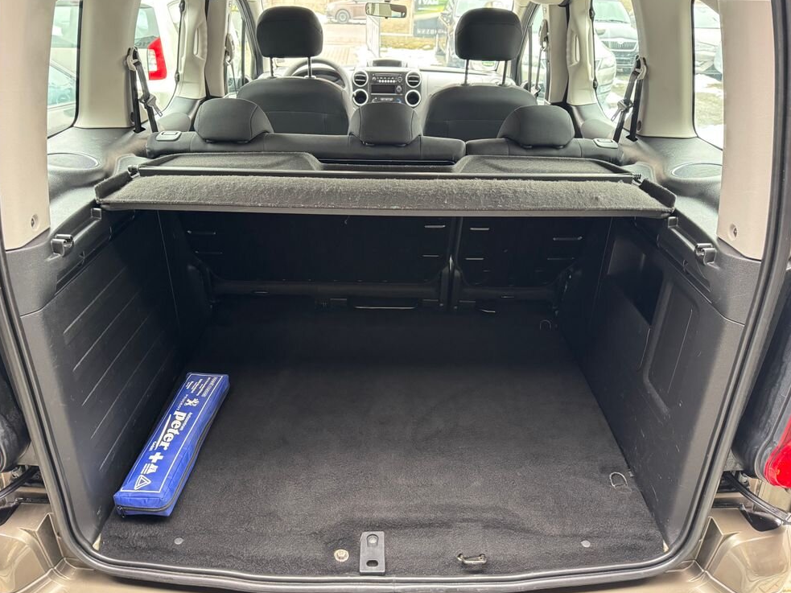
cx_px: 392
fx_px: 571
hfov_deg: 69.4
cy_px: 299
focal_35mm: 25
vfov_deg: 54.9
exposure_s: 1/54
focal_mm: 6.76
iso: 800
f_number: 1.78
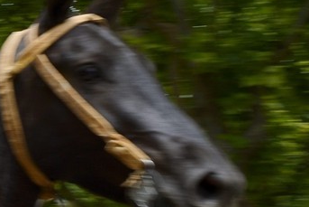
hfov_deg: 13.1
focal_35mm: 126
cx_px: -382
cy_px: 248
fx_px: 1082
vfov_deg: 10.7
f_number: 18
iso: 200
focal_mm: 27
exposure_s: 1/80
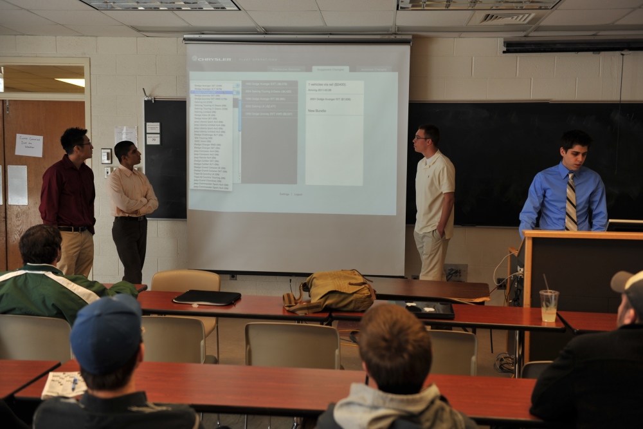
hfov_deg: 50.7
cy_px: 214
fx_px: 678
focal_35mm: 38
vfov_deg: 35.0
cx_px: 322
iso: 200
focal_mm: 38
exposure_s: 1/60
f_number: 3.2
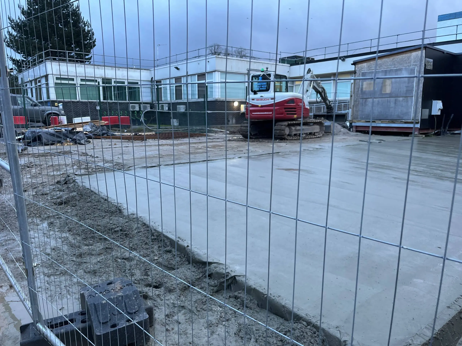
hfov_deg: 67.3
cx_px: 231
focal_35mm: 26
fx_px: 347
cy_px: 173
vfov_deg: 53.1
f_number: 1.6
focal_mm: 5.1
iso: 125
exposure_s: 1/105
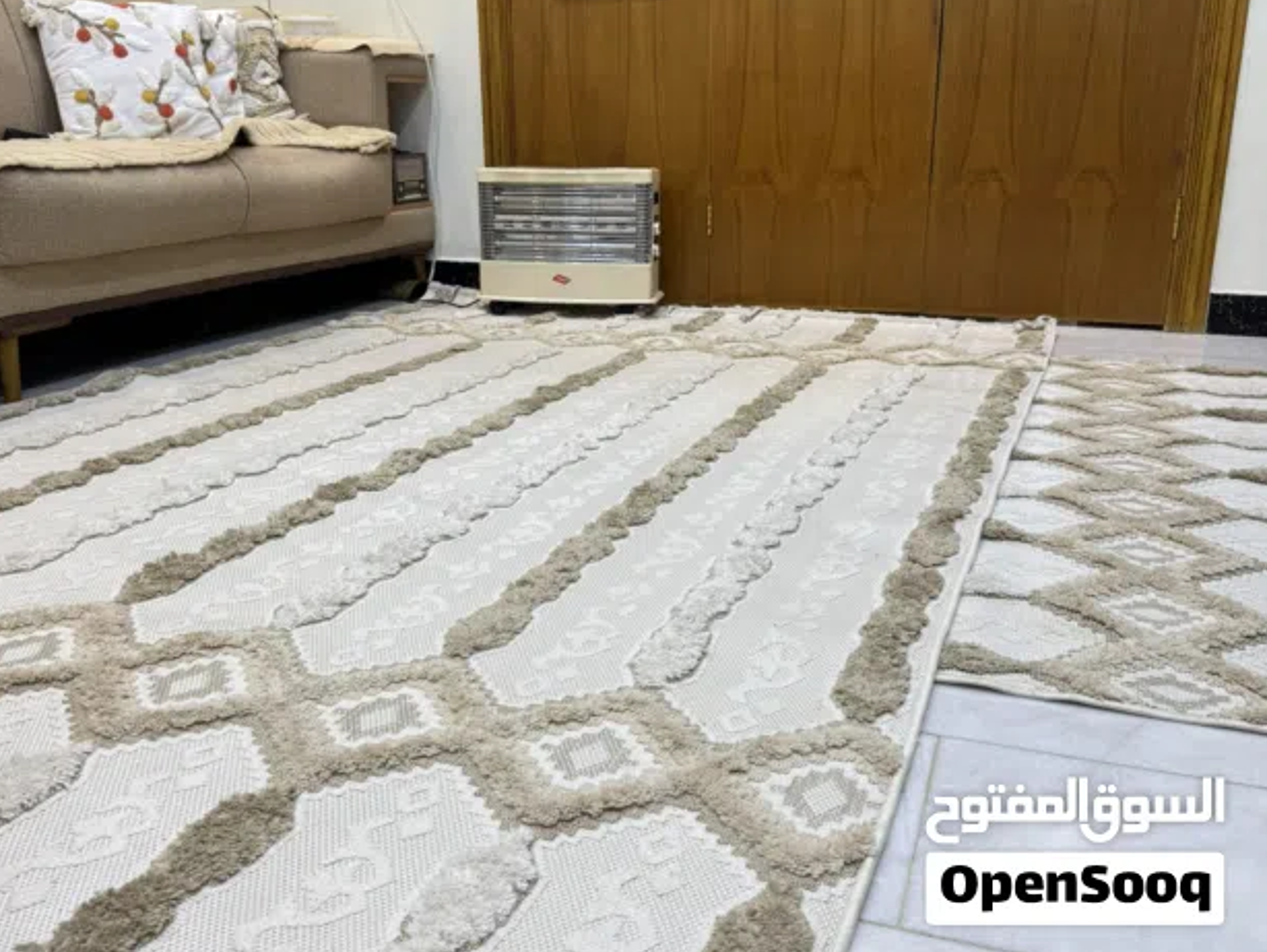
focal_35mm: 25
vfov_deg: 54.9
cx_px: 615
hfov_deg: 69.4
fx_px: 915
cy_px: 479
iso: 100
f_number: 1.78
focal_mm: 6.76
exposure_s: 1/100
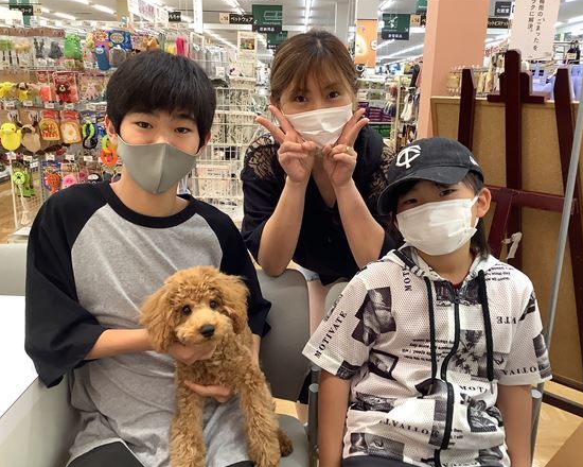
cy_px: 232
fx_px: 569
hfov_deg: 54.2
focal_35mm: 33
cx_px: 283
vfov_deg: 44.5
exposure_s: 1/50
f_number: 2.4
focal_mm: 3.3
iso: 125
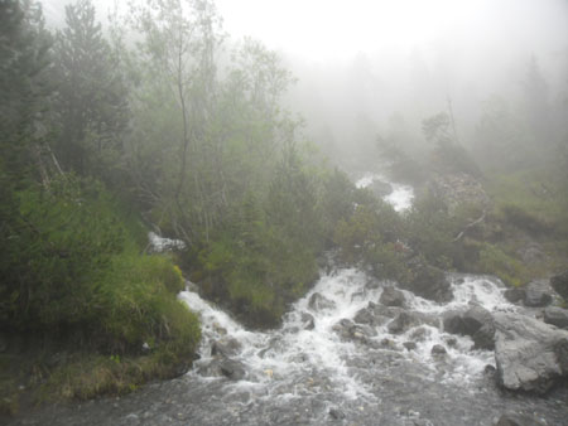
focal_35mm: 27
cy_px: 213
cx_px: 284
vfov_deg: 51.4
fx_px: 443
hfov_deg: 65.3
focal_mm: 4.9
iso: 100
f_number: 3.5
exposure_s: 1/45
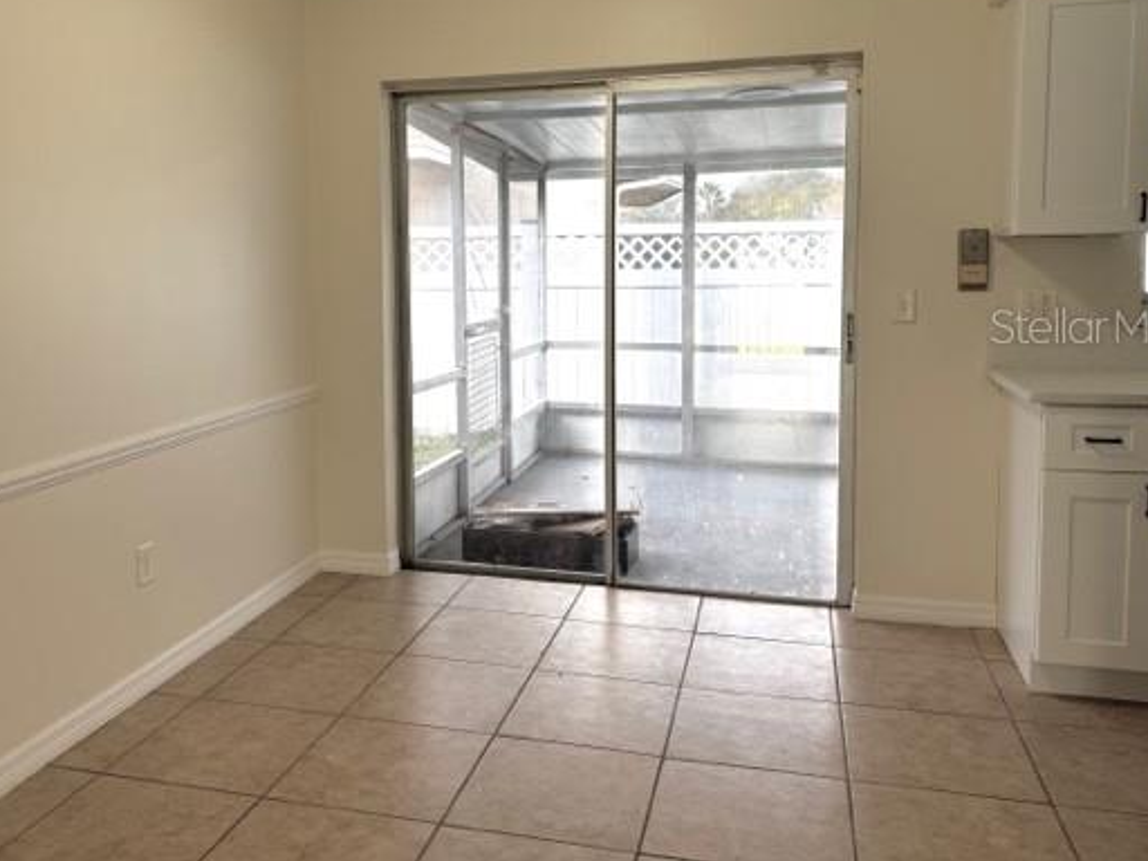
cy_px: 325
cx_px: 484
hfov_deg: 59.7
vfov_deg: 46.4
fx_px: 995
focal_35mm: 30
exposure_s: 1/121
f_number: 1.78
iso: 100
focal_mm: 6.86
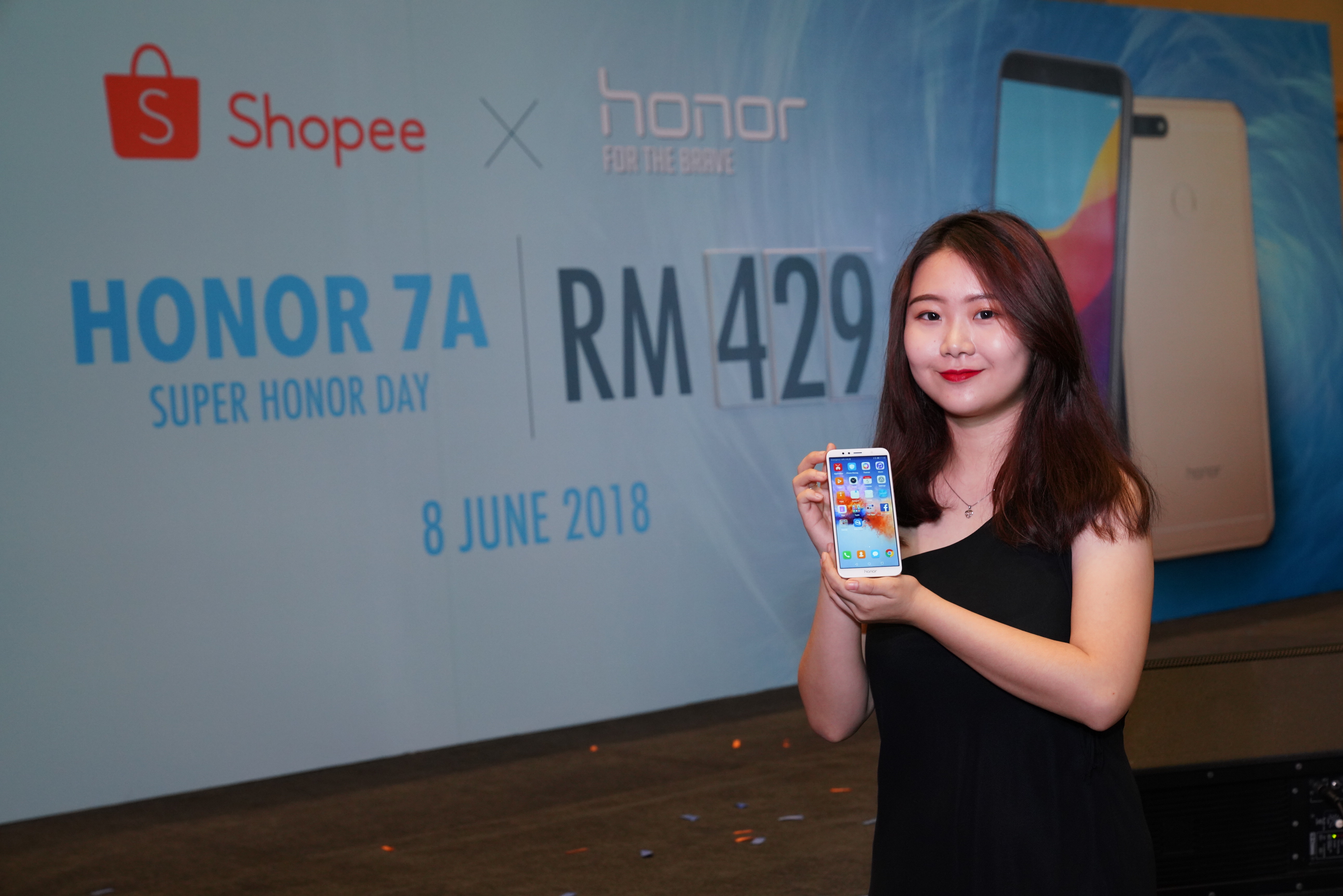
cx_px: 672
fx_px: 2201
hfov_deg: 33.9
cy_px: 448
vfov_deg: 23.0
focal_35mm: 59
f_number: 5.6
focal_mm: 59
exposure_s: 1/160
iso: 2500
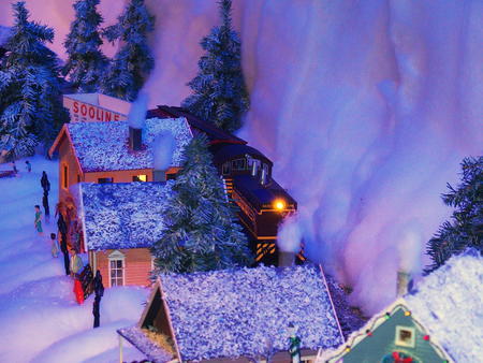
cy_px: 182
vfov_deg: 13.2
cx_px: 242
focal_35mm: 112
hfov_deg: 17.6
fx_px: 1564
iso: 400
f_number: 2.8
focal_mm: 24
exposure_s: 1/60
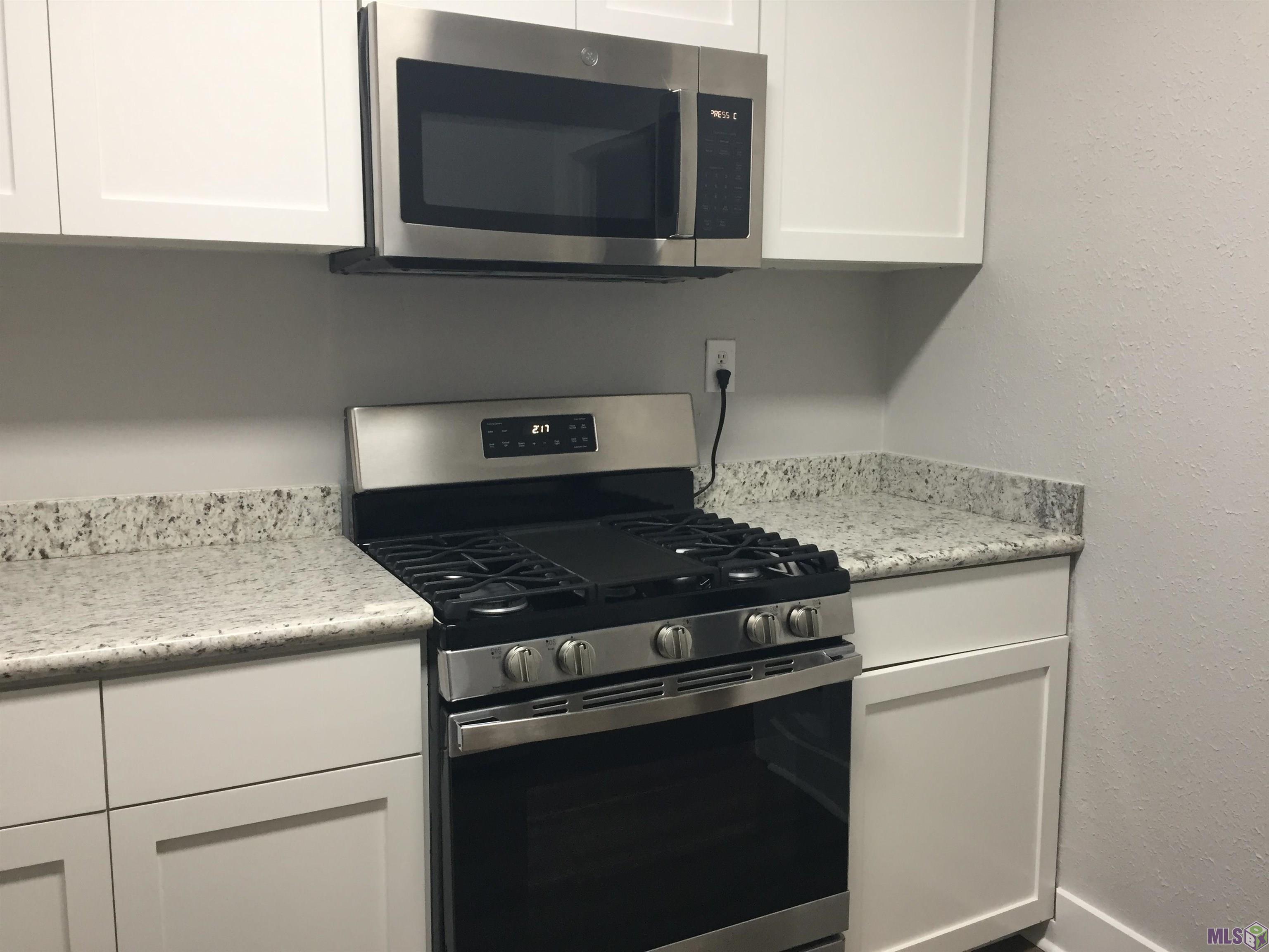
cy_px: 476
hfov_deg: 61.7
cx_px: 634
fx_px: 1063
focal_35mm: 29
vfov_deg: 48.2
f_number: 2.2
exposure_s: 1/30
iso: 64
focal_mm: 4.15
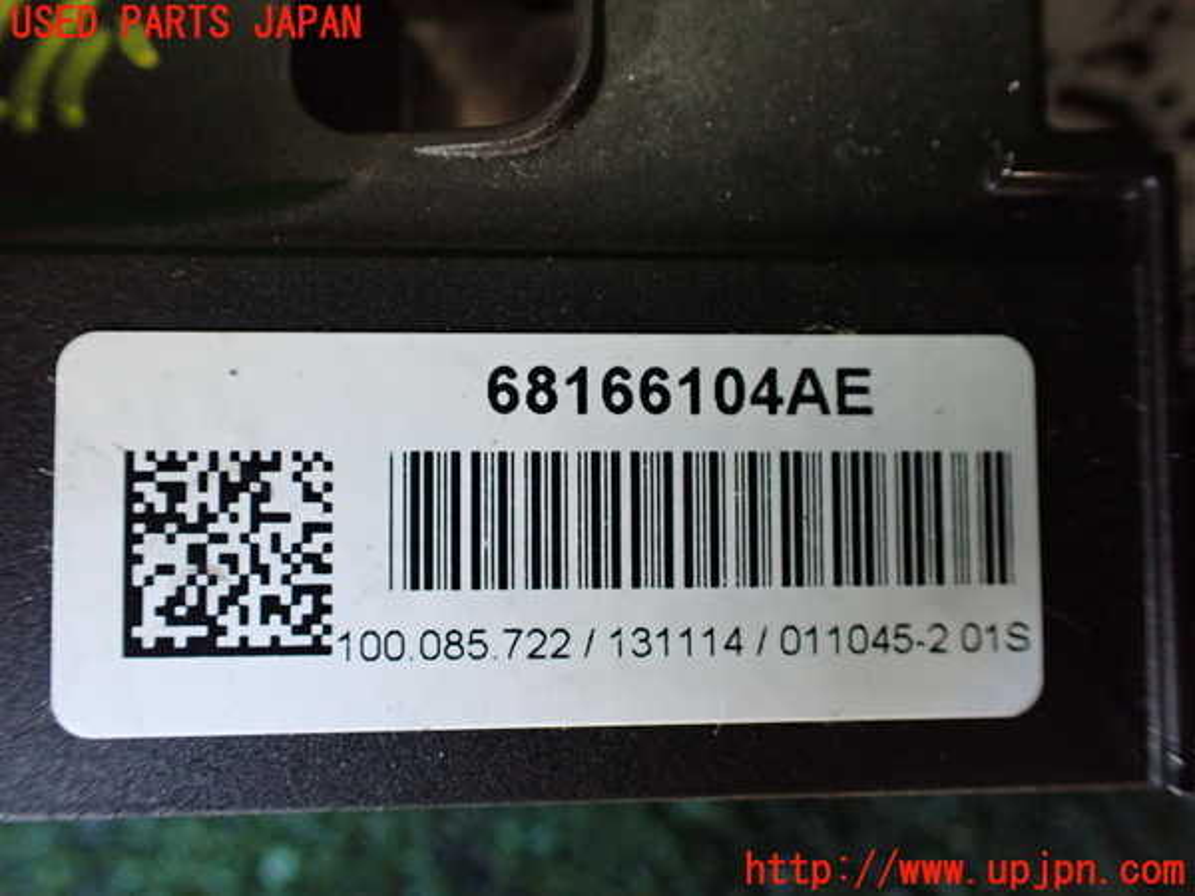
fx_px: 1036
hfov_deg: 60.0
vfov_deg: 46.8
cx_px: 598
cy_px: 448
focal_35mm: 30
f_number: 2.3
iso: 800
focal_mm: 5.4
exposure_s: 1/40
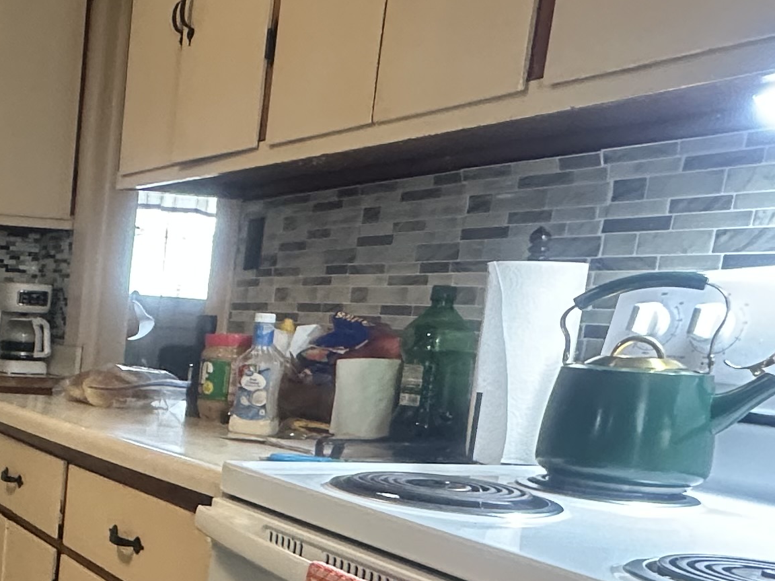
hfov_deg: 33.7
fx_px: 1097
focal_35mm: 49
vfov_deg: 28.7
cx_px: -81
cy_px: 508
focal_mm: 2.22
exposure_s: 1/60
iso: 500
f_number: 2.2
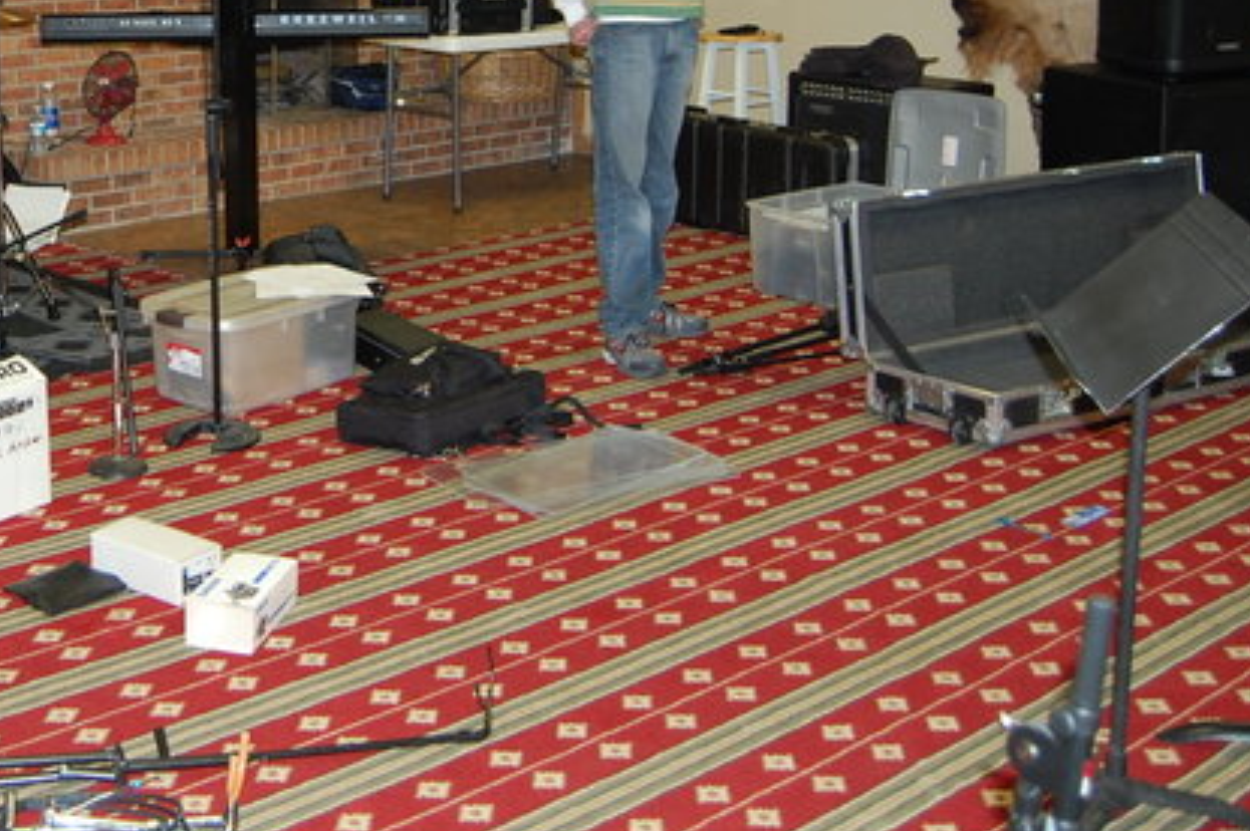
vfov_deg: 25.3
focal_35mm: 52
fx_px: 1804
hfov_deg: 36.4
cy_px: 108
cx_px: 184
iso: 400
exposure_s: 1/60
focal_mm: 18
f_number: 4
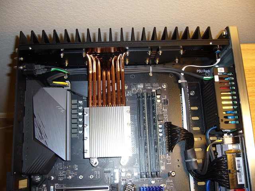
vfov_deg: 40.7
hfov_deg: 52.6
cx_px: 128
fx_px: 258
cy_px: 96
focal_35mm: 35
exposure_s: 1/30
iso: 100
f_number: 2.8
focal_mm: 5.8
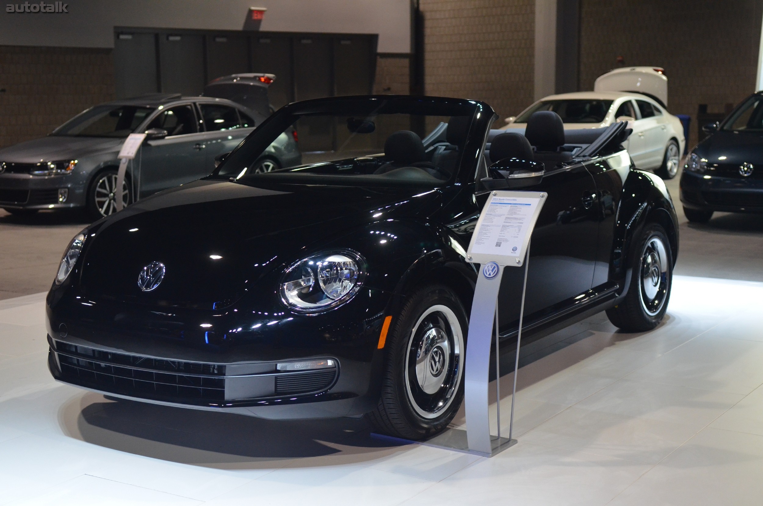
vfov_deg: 23.7
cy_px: 253
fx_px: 1206
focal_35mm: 57
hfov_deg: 35.1
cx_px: 382
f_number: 2.8
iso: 1600
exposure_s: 1/100
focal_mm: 38
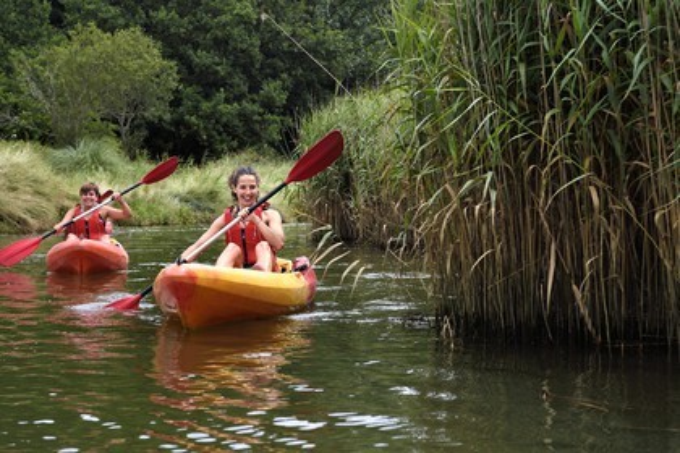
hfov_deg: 28.8
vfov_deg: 19.5
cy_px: 226
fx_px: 1322
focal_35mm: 70
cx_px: 340
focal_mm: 70
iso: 200
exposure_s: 1/320
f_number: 8
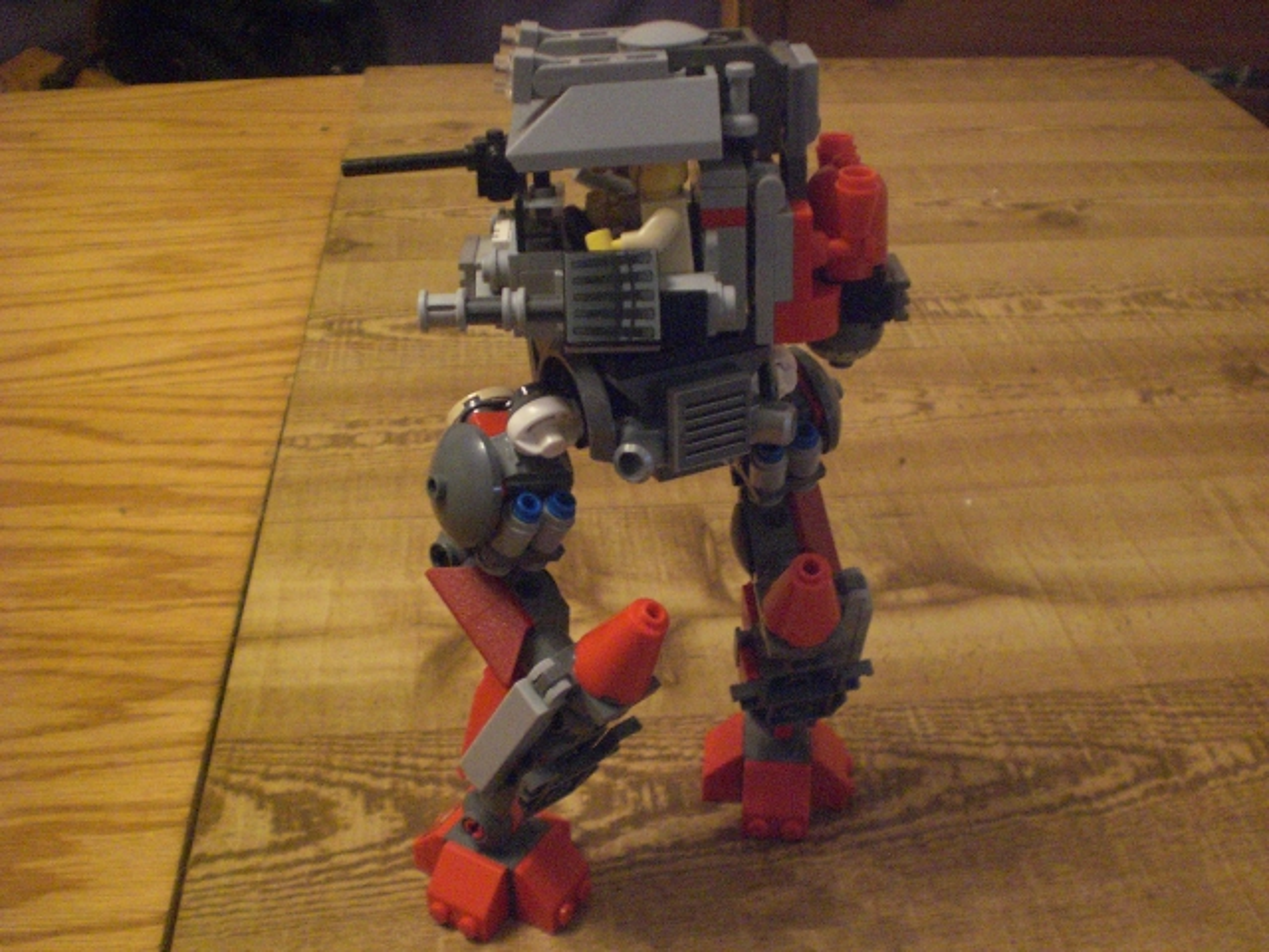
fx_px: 1393
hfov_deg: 49.0
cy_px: 476
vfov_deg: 37.7
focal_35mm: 38
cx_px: 634
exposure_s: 1/60
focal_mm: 6.3
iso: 800
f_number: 3.1
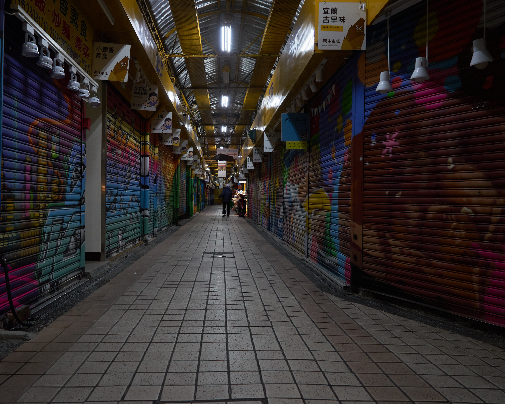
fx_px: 418
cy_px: 195
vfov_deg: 51.5
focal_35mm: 28
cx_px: 213
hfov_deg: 61.9
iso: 1000
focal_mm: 24
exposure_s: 1/25
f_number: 5
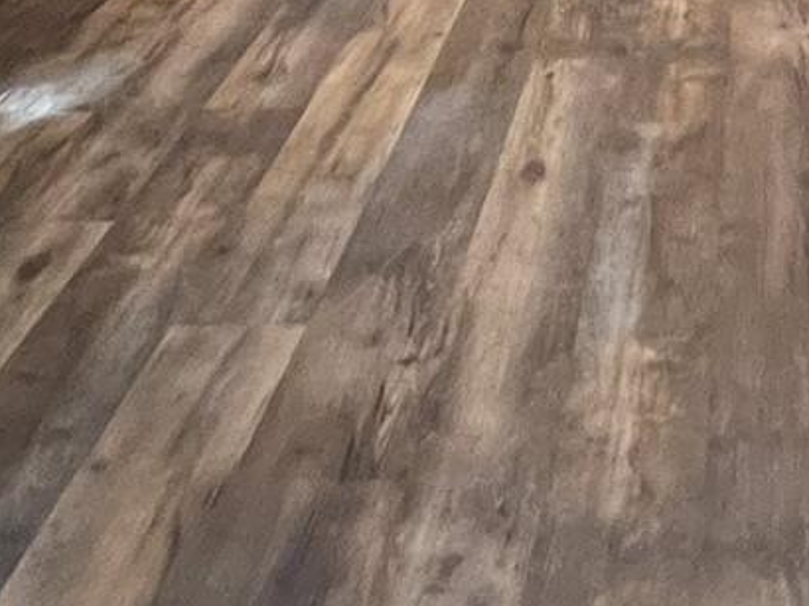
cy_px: -493
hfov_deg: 28.0
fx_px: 1518
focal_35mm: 65
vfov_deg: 17.9
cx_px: 815
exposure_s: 1/40
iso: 800
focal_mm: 1.57
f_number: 1.8
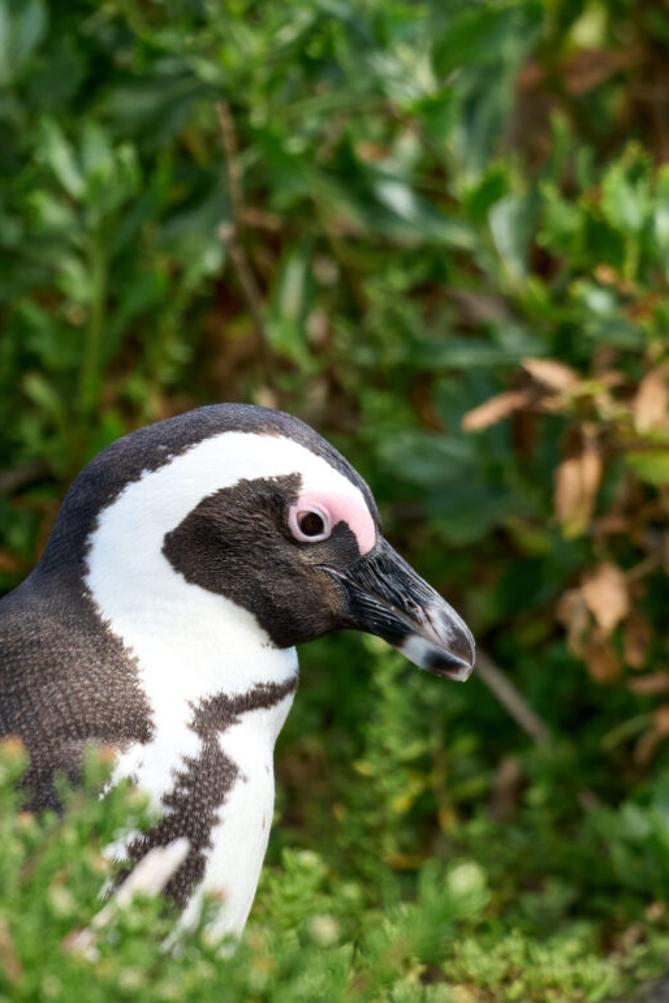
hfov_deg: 1.3
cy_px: 508
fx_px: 29205
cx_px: 284
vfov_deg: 2.0
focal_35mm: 1049
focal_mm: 525.7
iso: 500
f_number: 6.3
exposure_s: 1/640
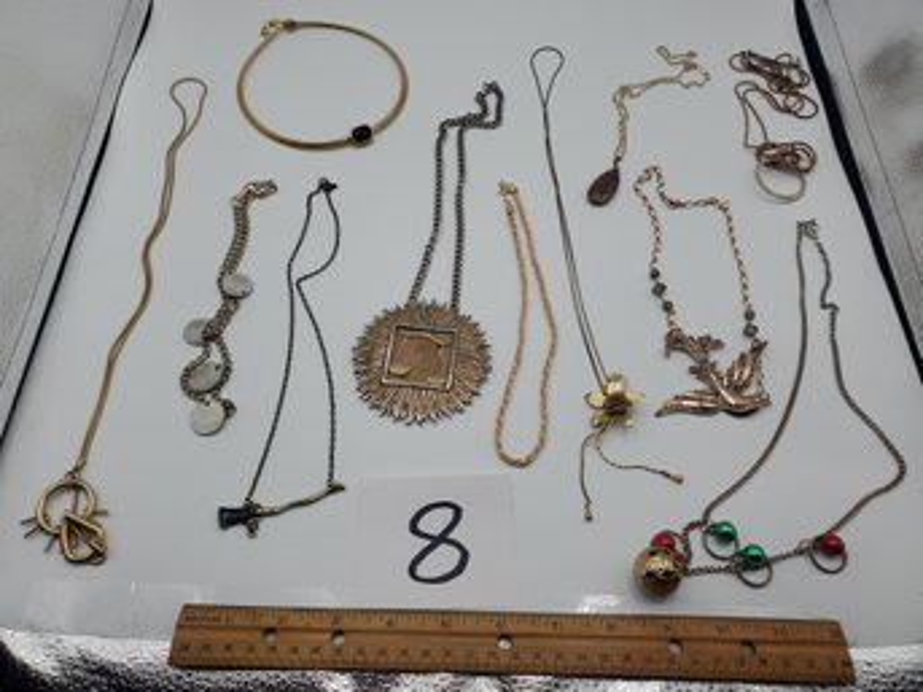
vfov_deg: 53.0
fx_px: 693
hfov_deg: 67.3
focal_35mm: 26
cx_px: 462
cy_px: 346
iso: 50
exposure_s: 1/754
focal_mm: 4.3
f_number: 2.4
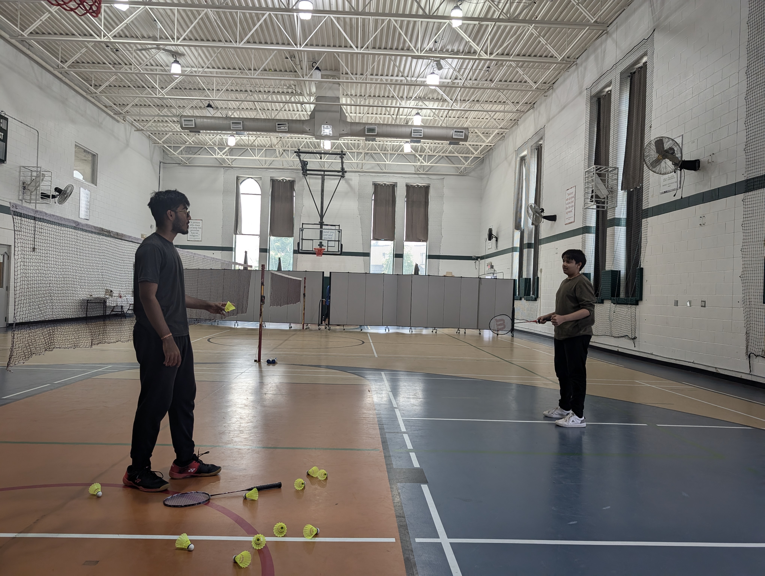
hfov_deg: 71.5
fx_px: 531
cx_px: 382
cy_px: 288
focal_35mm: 24
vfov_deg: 56.9
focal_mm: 6.9
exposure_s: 1/213
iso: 100
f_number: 1.68
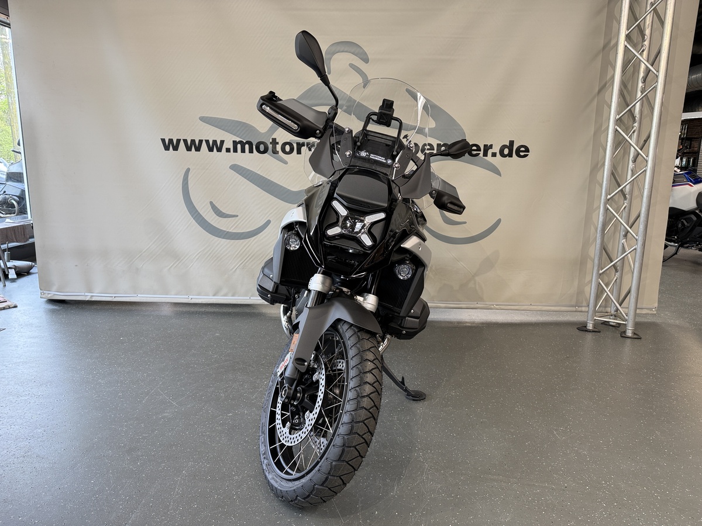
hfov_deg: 71.6
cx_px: 351
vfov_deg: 56.8
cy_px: 263
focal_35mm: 24
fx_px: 487
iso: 100
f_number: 1.78
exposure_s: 1/100
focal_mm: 6.76
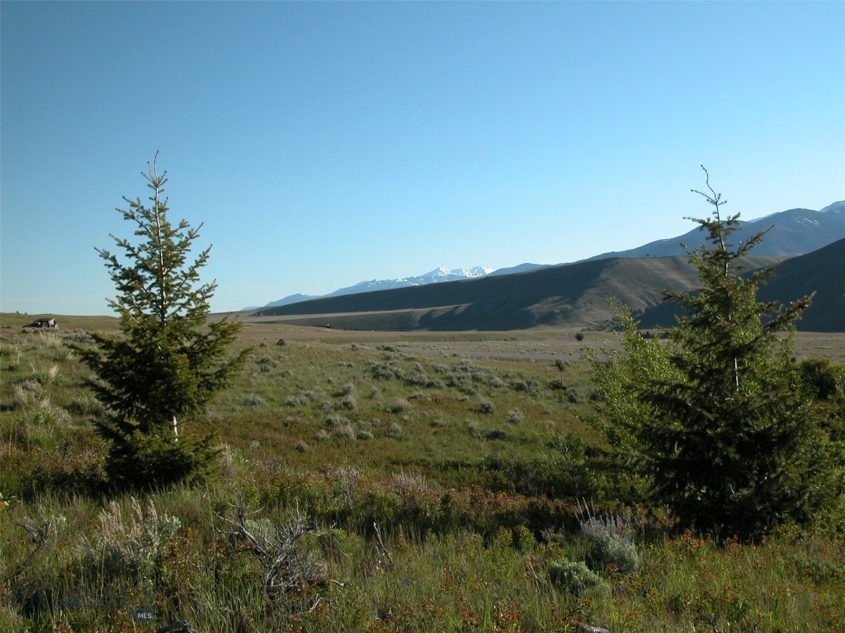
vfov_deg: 41.8
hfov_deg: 54.0
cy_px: 316
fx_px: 830
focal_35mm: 34
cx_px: 422
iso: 100
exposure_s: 1/308
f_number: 6.3
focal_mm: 8.9
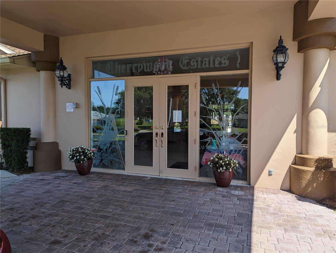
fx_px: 233
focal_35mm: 24
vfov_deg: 56.9
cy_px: 126
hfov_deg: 71.5
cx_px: 168
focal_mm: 6.81
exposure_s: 1/1038
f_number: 1.85
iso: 47
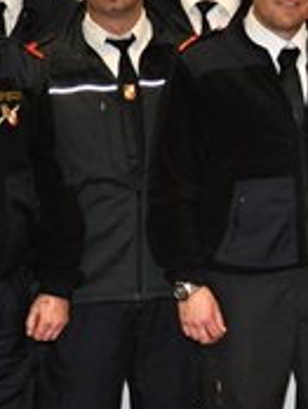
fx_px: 1408
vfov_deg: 16.5
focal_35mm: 119
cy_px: 234
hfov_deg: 11.9
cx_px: 473
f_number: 3.5
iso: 800
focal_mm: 18
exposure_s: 1/60
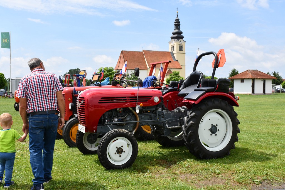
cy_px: 95
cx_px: 142
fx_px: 309
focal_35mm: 39
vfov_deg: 34.2
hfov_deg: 49.5
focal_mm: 26
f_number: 8
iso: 100
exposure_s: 1/250
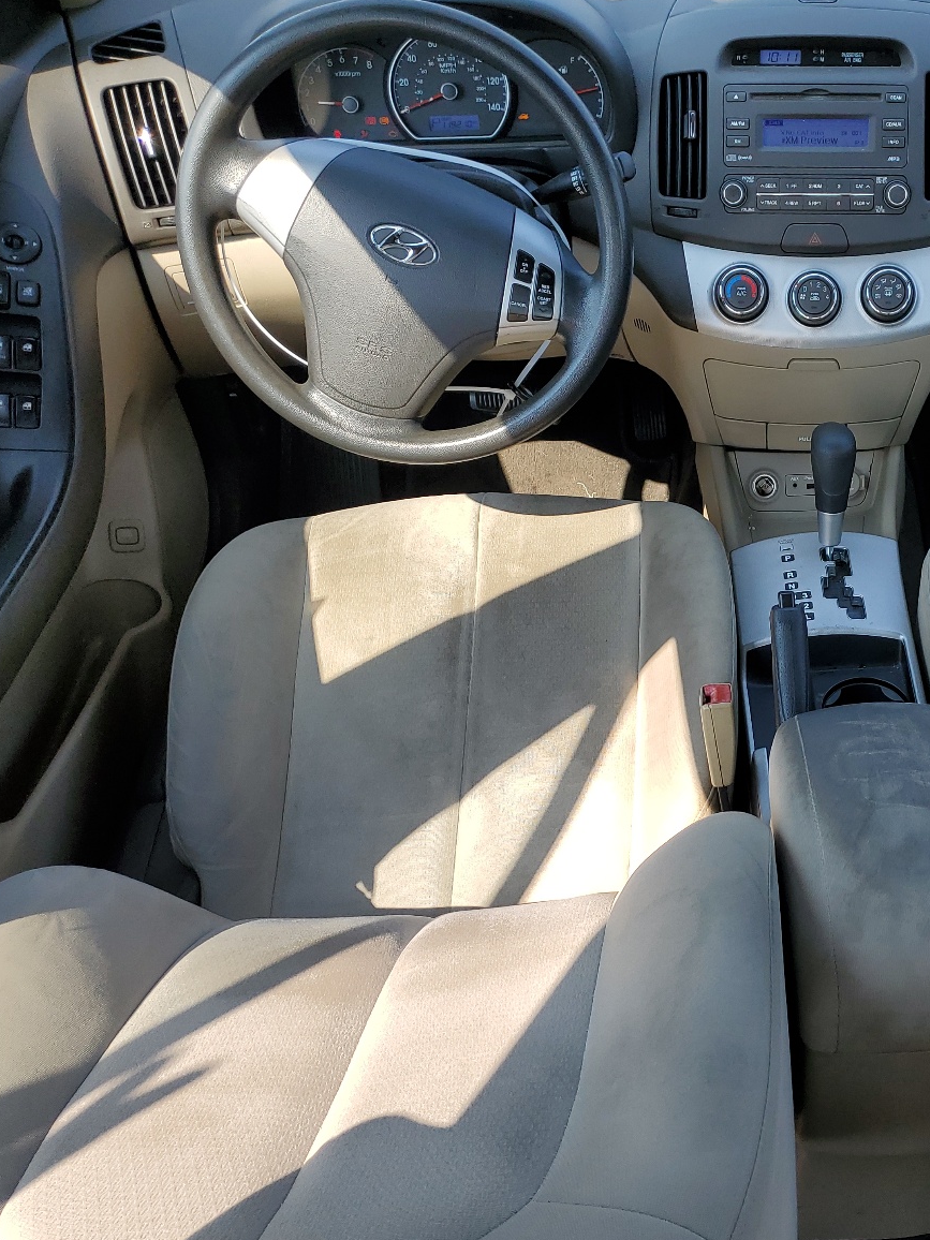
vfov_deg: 51.3
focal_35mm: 36
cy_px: 636
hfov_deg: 38.0
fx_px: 1290
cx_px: 761
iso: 50
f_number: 1.5
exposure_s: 1/833
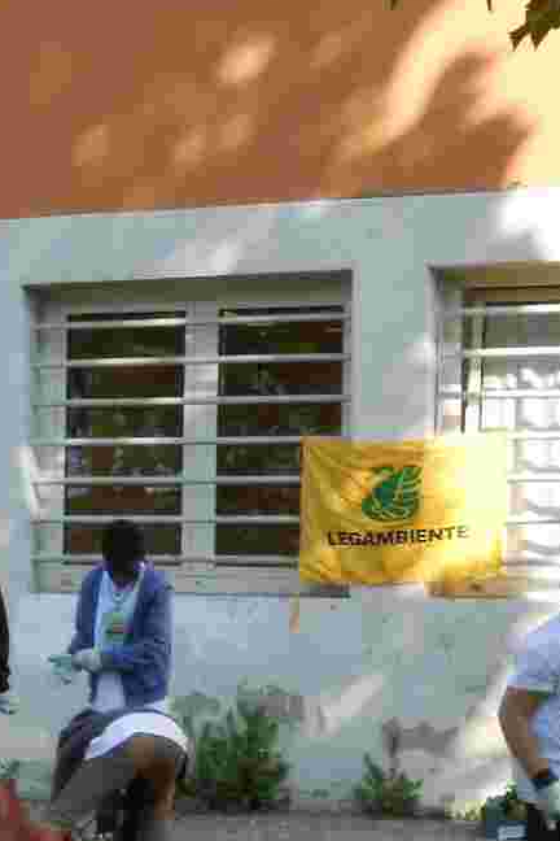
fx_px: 2636
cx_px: 175
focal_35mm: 113
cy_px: 644
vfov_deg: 18.0
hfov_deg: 12.1
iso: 80
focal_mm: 7.8
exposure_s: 1/160
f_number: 4.5
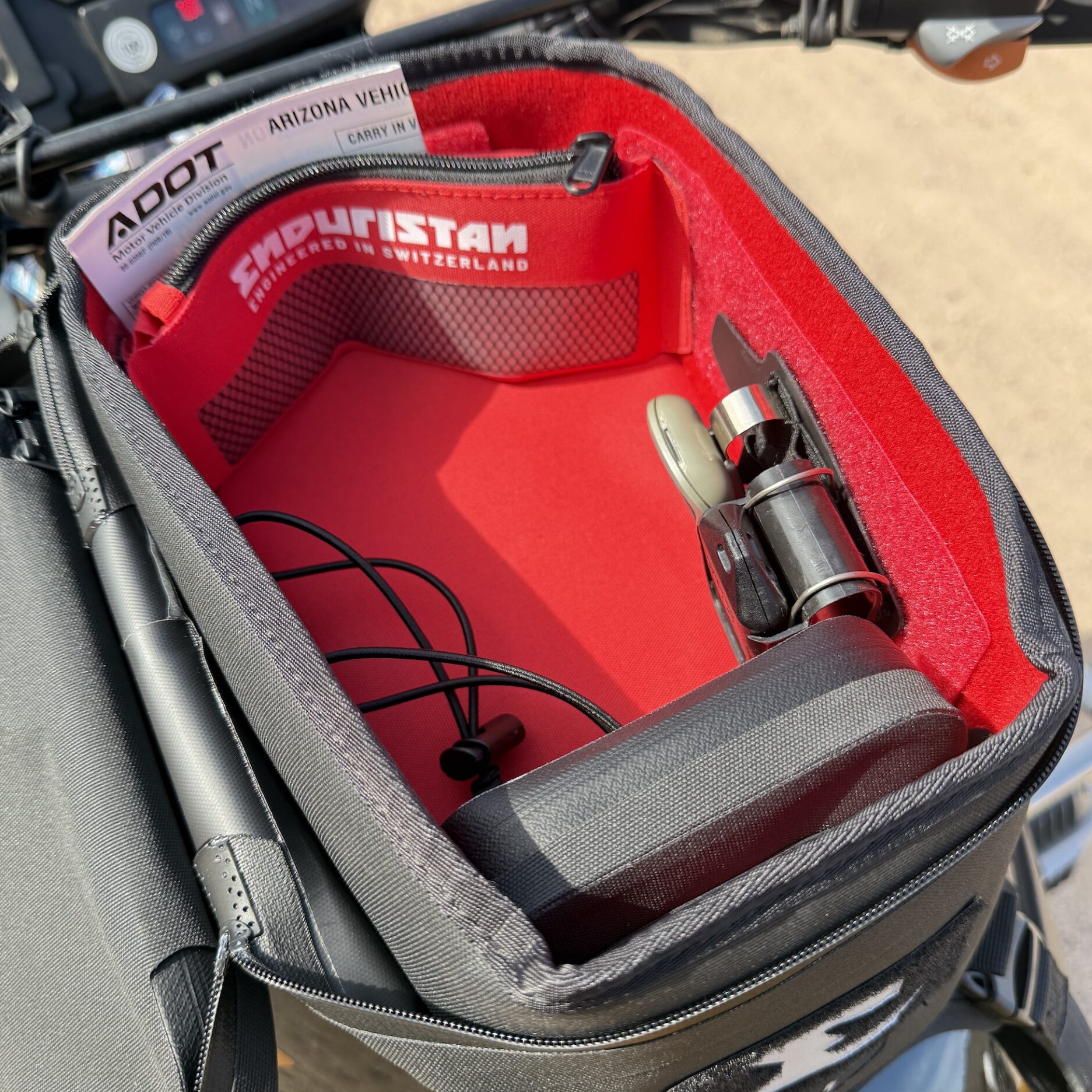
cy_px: 567
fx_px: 1035
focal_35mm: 29
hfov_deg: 55.6
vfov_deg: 55.6
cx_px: 559
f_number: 1.78
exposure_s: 1/772
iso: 100
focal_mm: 6.76
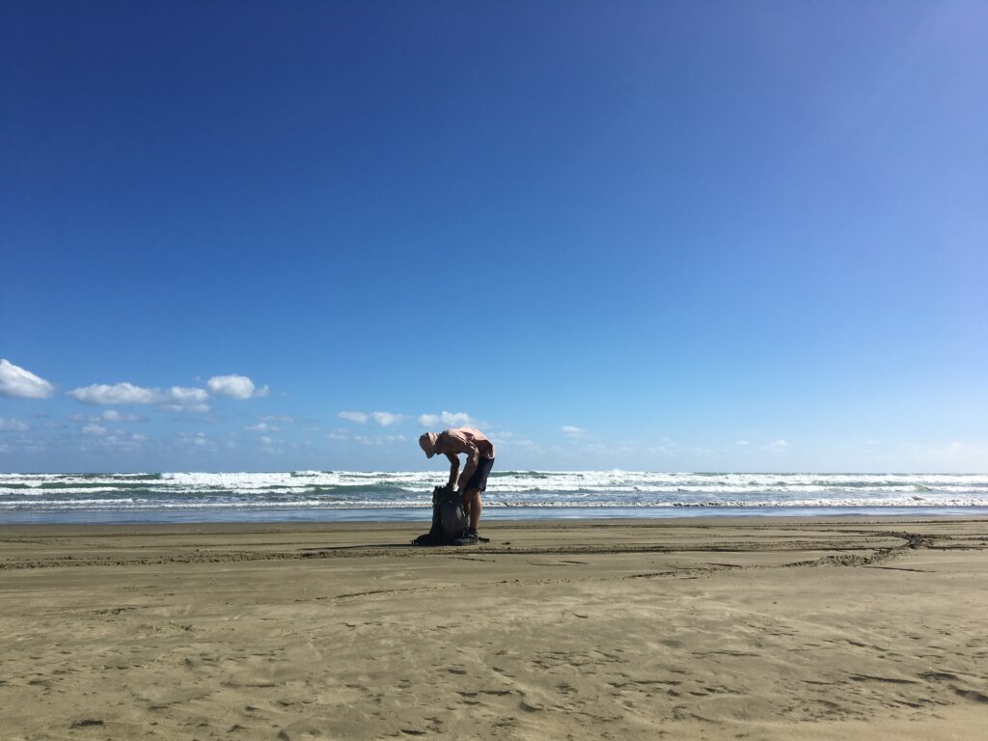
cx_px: 494
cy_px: 370
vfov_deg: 48.2
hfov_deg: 61.7
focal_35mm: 29
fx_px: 828
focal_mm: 4.15
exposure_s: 1/3344
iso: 25
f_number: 2.2
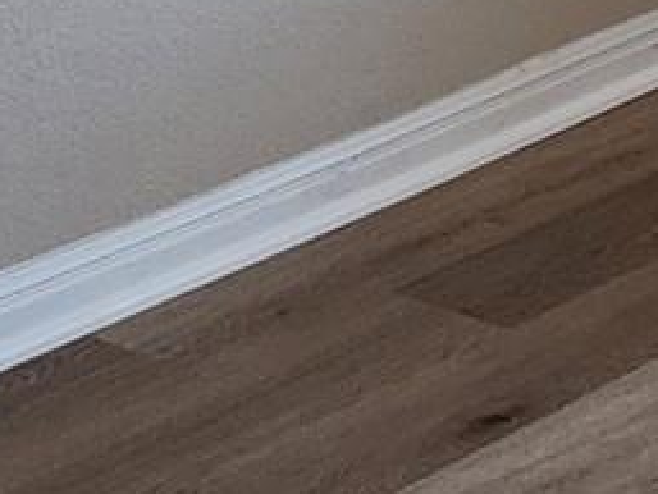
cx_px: 1201
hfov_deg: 10.2
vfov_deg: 7.3
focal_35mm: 183
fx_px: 3480
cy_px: -934
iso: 160
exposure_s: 1/120
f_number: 1.8
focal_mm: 6.4
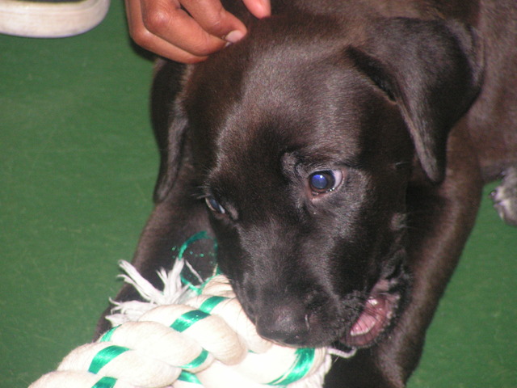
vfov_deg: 6.5
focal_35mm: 227
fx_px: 3390
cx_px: 258
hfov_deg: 8.7
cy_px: 194
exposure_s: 1/200
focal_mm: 37.9
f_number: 3.3
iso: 200
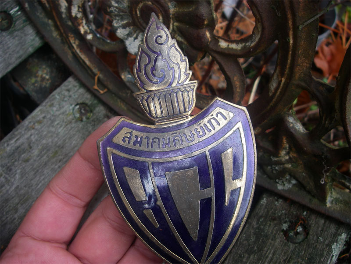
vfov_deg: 37.7
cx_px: 176
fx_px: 385
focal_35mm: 38
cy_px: 132
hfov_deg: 49.0
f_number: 3.3
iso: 64
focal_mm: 6.3
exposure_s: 1/60
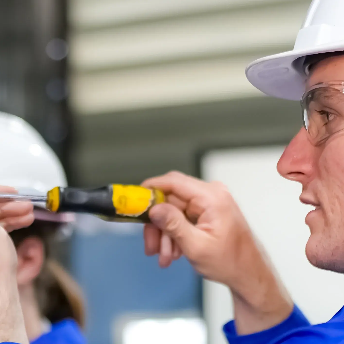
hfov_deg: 13.1
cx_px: 54
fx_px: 1484
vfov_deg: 13.1
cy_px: 285
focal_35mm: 132
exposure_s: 1/101
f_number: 1.4
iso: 200
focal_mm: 35
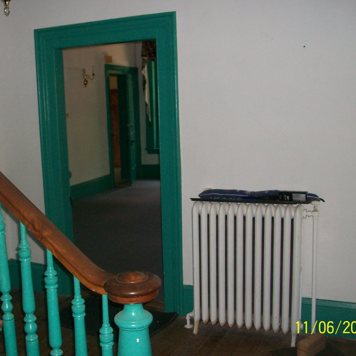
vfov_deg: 40.0
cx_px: 151
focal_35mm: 42
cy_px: 183
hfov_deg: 39.9
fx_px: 489
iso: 120
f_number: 2.8
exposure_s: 1/60
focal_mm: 5.7
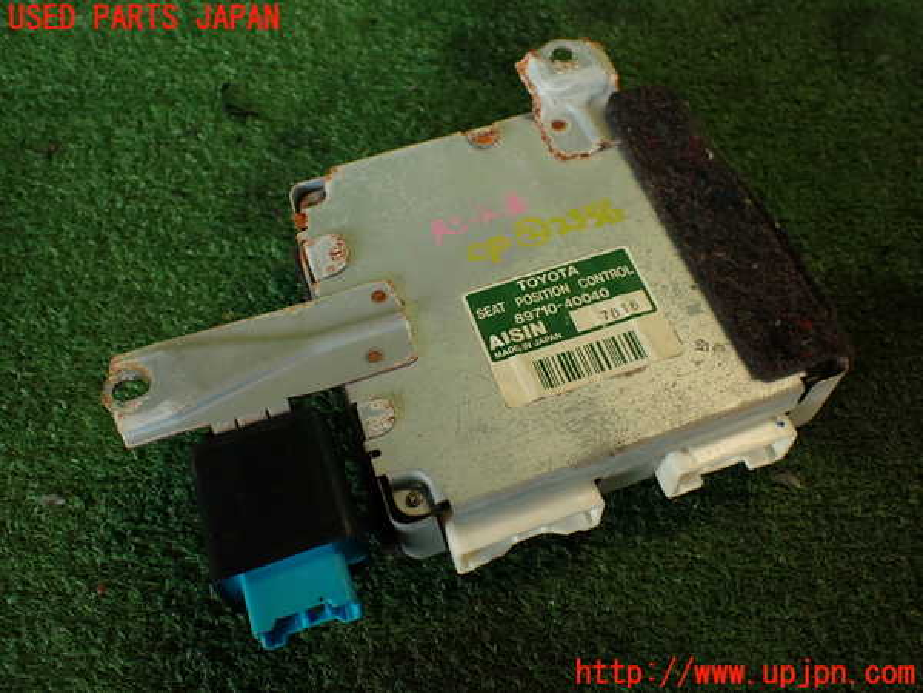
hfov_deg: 56.8
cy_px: 346
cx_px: 462
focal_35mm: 32
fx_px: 853
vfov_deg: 44.2
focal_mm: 5.79
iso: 125
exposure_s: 1/60
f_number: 2.4
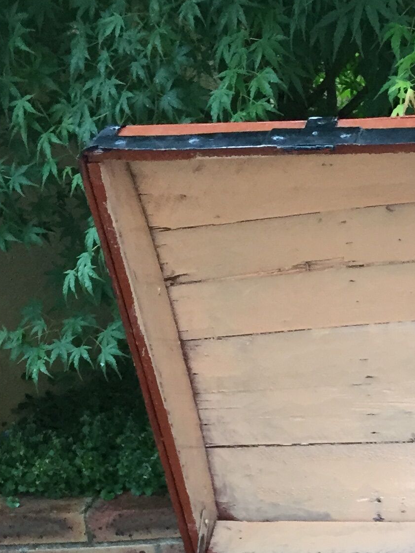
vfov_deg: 21.8
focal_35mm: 84
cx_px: 524
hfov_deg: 16.7
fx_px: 1343
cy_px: 633
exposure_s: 1/30
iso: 50
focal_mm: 4.15
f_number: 2.2
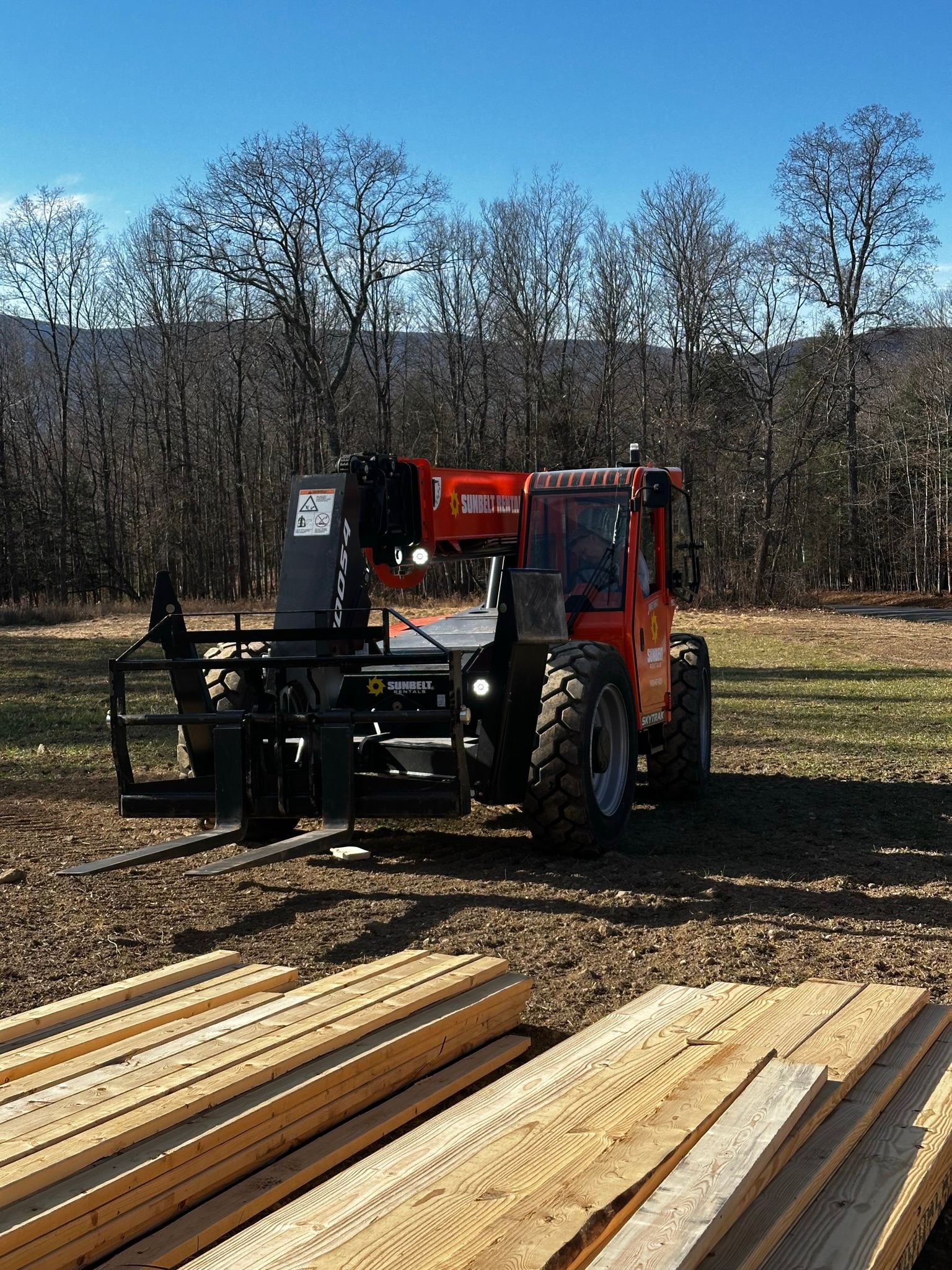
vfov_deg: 39.7
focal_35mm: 48
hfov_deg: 30.3
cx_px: 476
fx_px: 1760
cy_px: 635
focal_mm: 6.86
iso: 64
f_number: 1.78
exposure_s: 1/3257
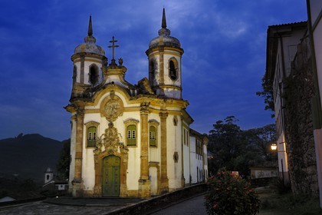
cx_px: 161
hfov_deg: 57.2
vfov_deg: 40.0
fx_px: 295
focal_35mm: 33
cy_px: 108
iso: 100
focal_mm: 22
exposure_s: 1.1
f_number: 8
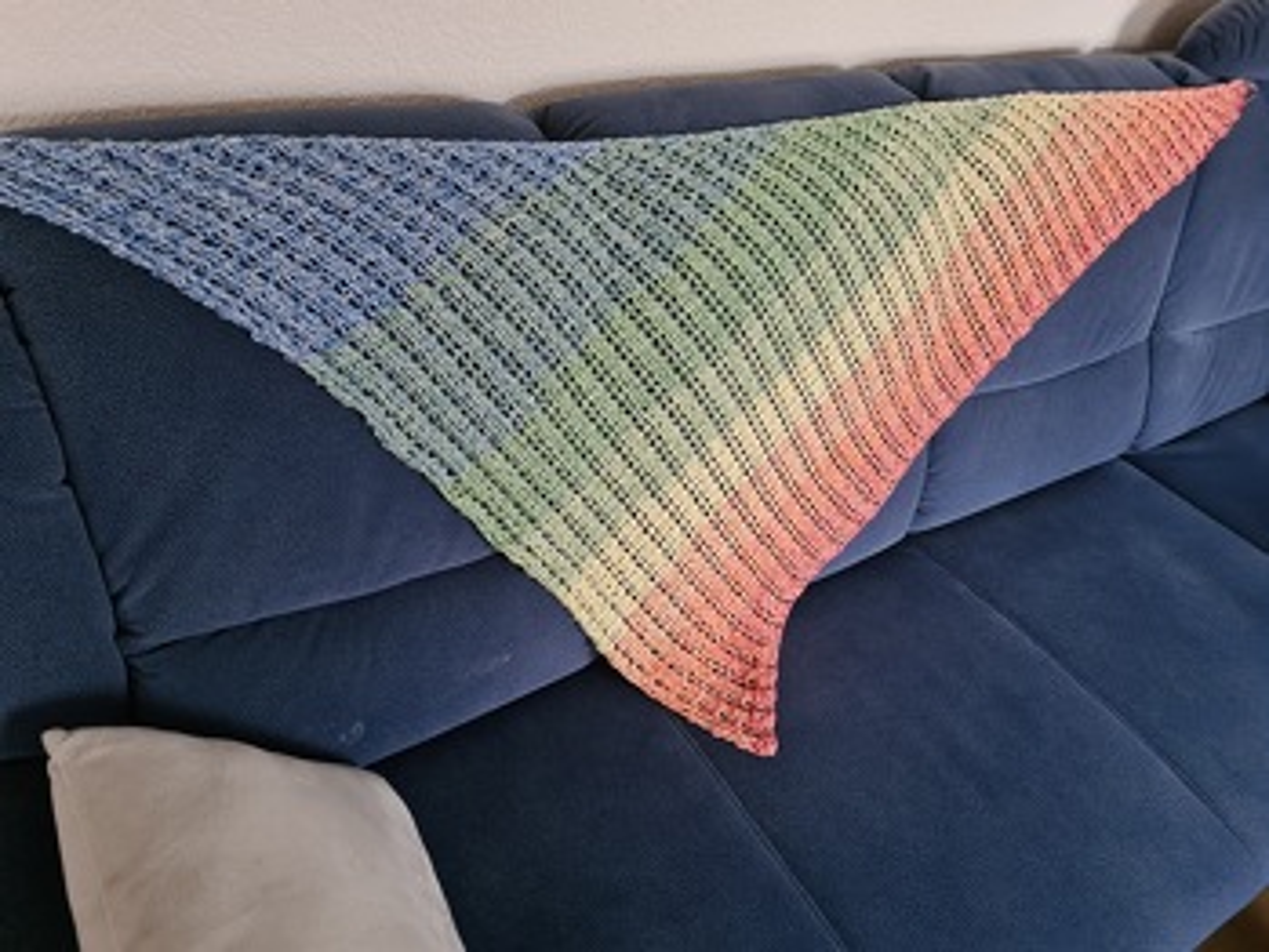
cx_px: 634
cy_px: 476
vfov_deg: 53.1
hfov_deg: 67.3
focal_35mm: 26
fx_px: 953
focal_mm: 5.4
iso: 640
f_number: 1.8
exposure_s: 1/50
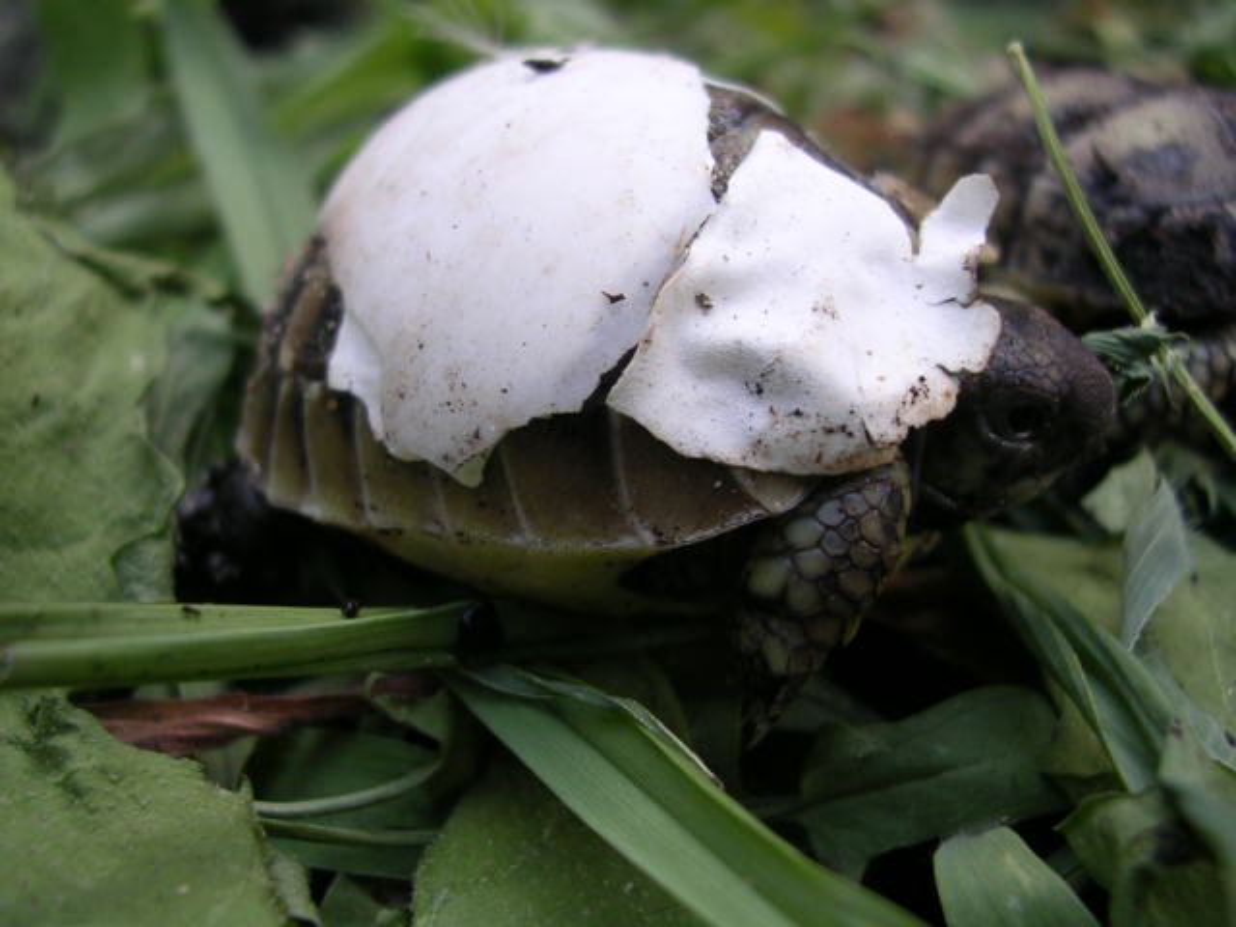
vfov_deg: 37.7
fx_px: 1357
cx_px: 618
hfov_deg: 49.0
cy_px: 464
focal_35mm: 38
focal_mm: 5.8
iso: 100
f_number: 2.8
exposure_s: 1/138
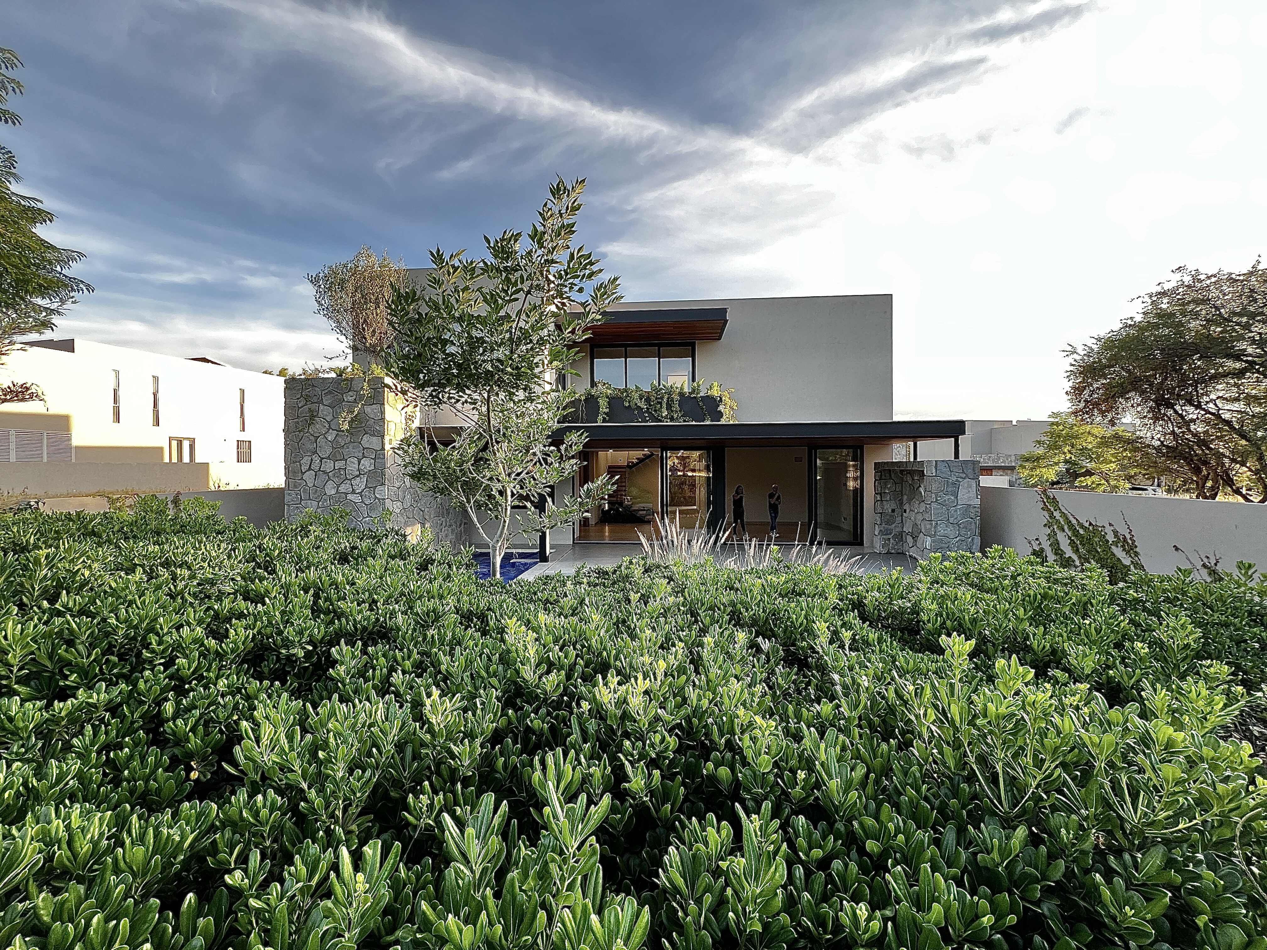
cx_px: 634
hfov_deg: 106.2
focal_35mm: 13
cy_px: 475
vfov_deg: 89.9
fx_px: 476
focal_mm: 1.57
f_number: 1.8
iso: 40
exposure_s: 1/99
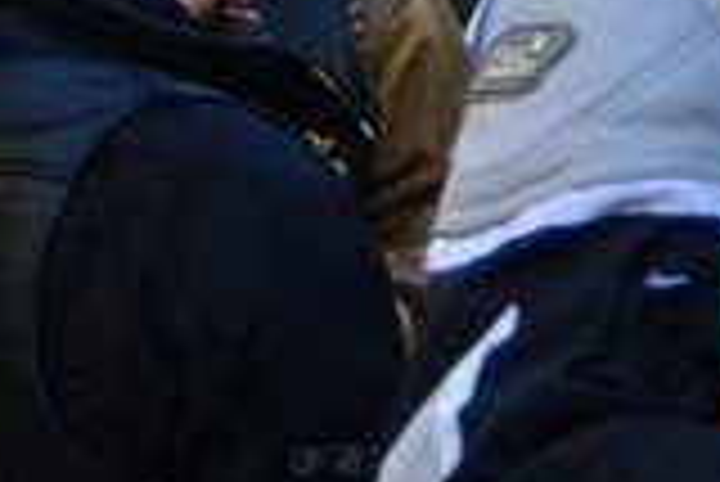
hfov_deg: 4.8
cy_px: 200
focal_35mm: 421
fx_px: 8427
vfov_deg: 3.3
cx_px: 1372
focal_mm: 75
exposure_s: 1/640
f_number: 5.3
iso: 1250
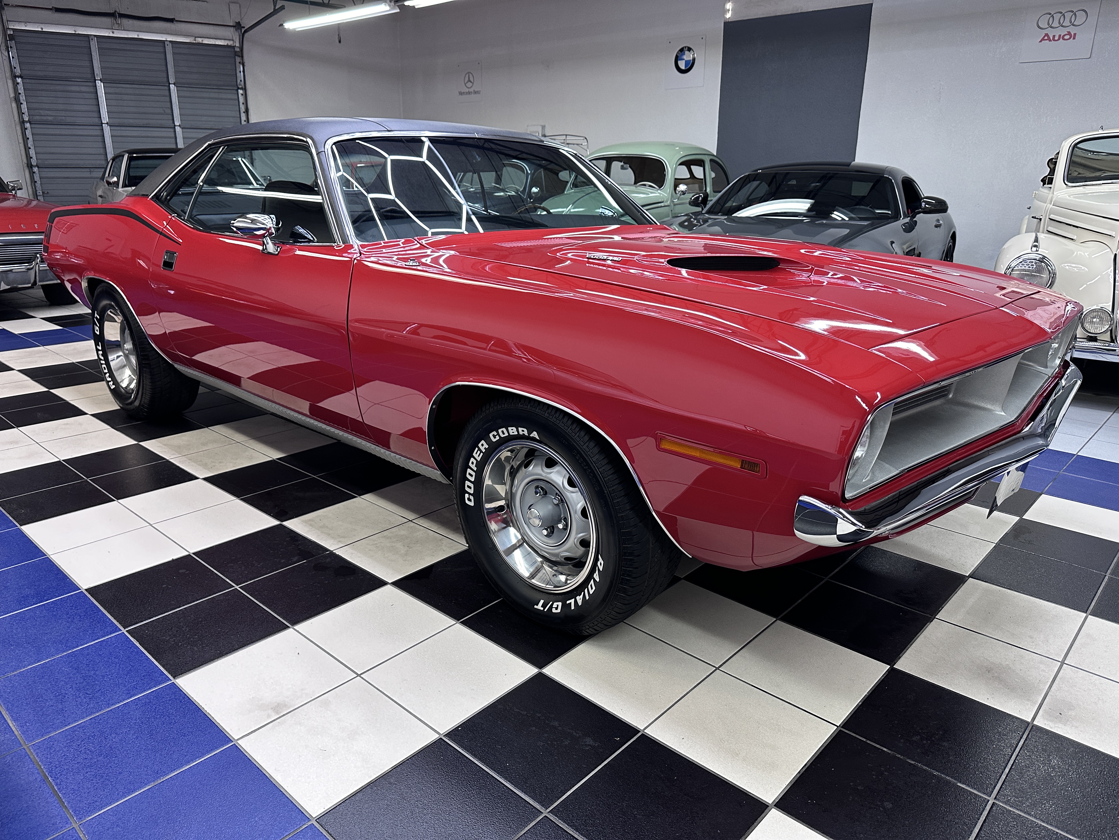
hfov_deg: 71.6
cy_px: 420
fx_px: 776
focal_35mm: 24
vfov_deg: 56.8
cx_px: 560
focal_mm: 6.86
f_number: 1.78
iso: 200
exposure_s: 1/120
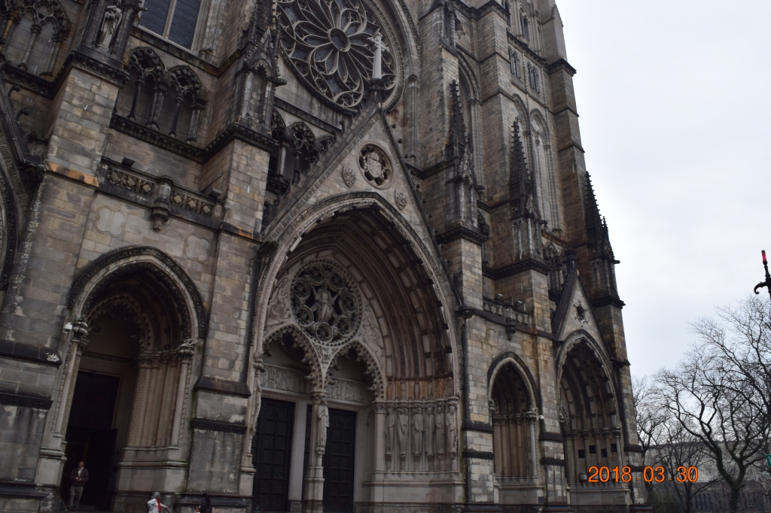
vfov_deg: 47.9
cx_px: 386
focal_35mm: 27
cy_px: 256
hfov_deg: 67.4
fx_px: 578
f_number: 10
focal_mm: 18
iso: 400
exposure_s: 1/250
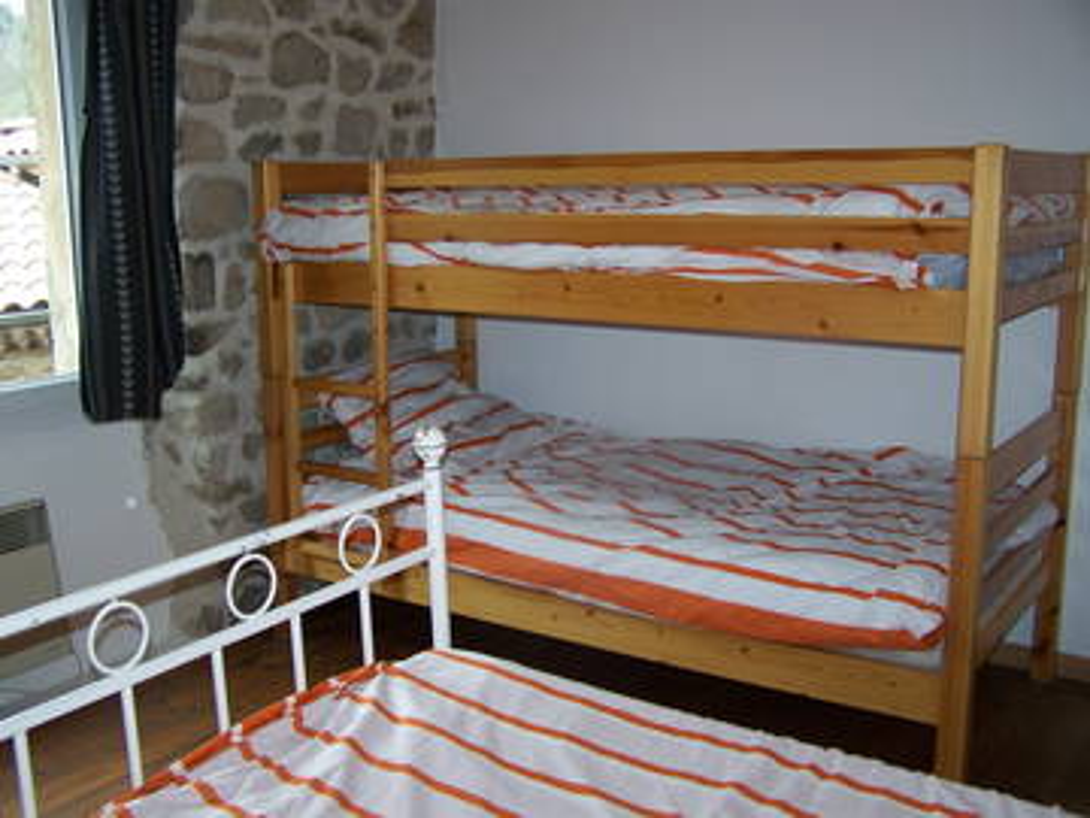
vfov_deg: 37.7
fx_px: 1197
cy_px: 409
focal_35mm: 38
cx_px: 545
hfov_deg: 49.0
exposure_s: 1/60
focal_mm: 6.3
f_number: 2.8
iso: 80
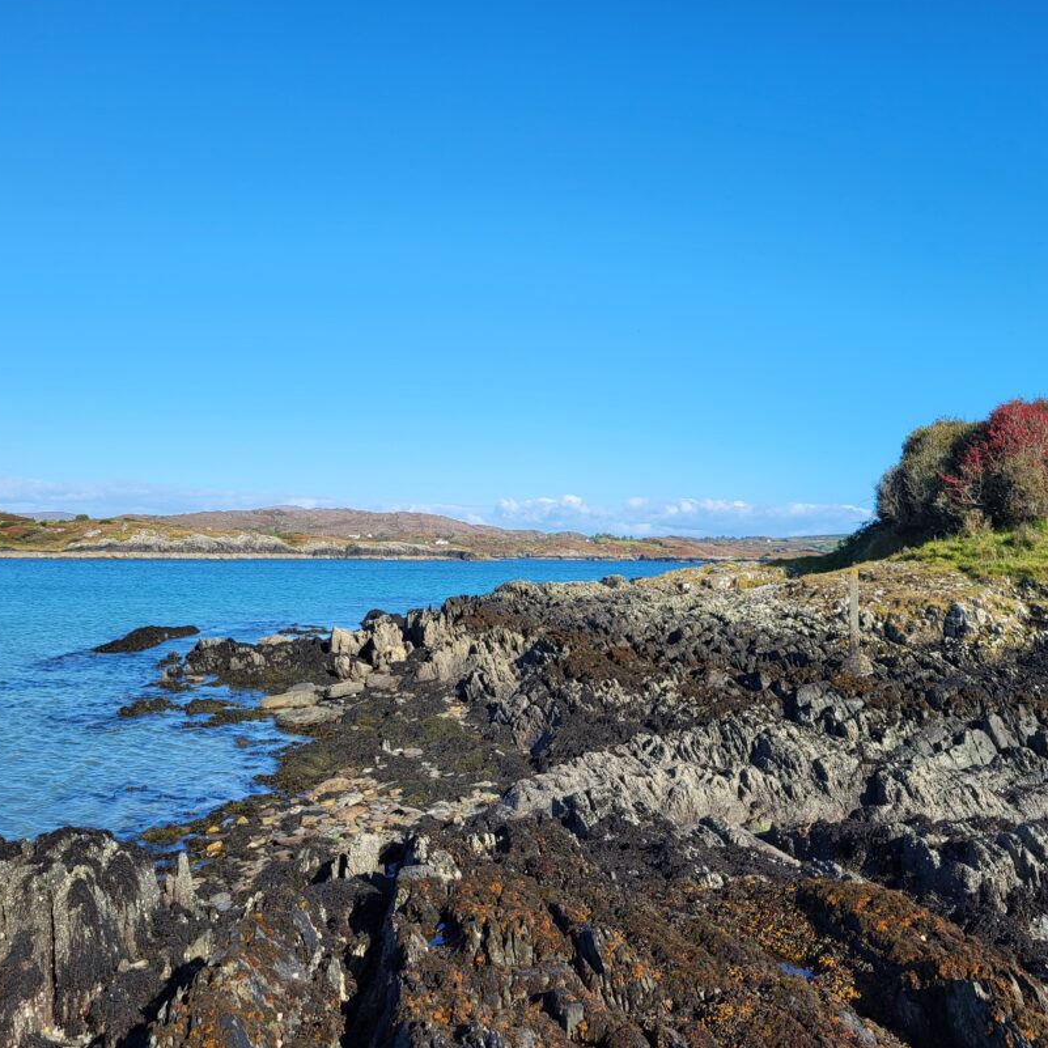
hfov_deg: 52.5
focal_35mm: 31
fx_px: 1062
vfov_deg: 52.5
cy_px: 521
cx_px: 561
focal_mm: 5.4
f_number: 1.8
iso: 40
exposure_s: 1/2105
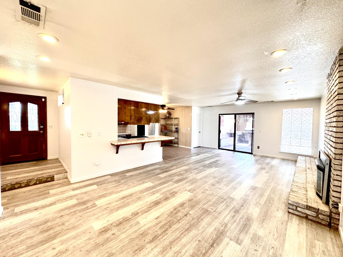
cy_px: 128
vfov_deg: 85.7
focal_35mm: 14
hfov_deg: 102.1
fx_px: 139
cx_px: 172
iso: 250
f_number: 2.2
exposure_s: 1/120
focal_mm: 2.22
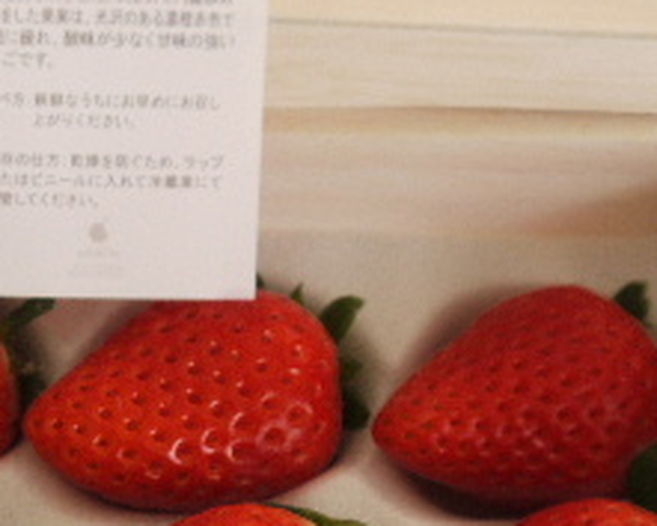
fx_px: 1537
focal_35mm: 79
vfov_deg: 19.1
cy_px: 458
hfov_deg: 23.0
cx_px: -21
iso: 320
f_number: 3.5
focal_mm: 14
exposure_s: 1/60
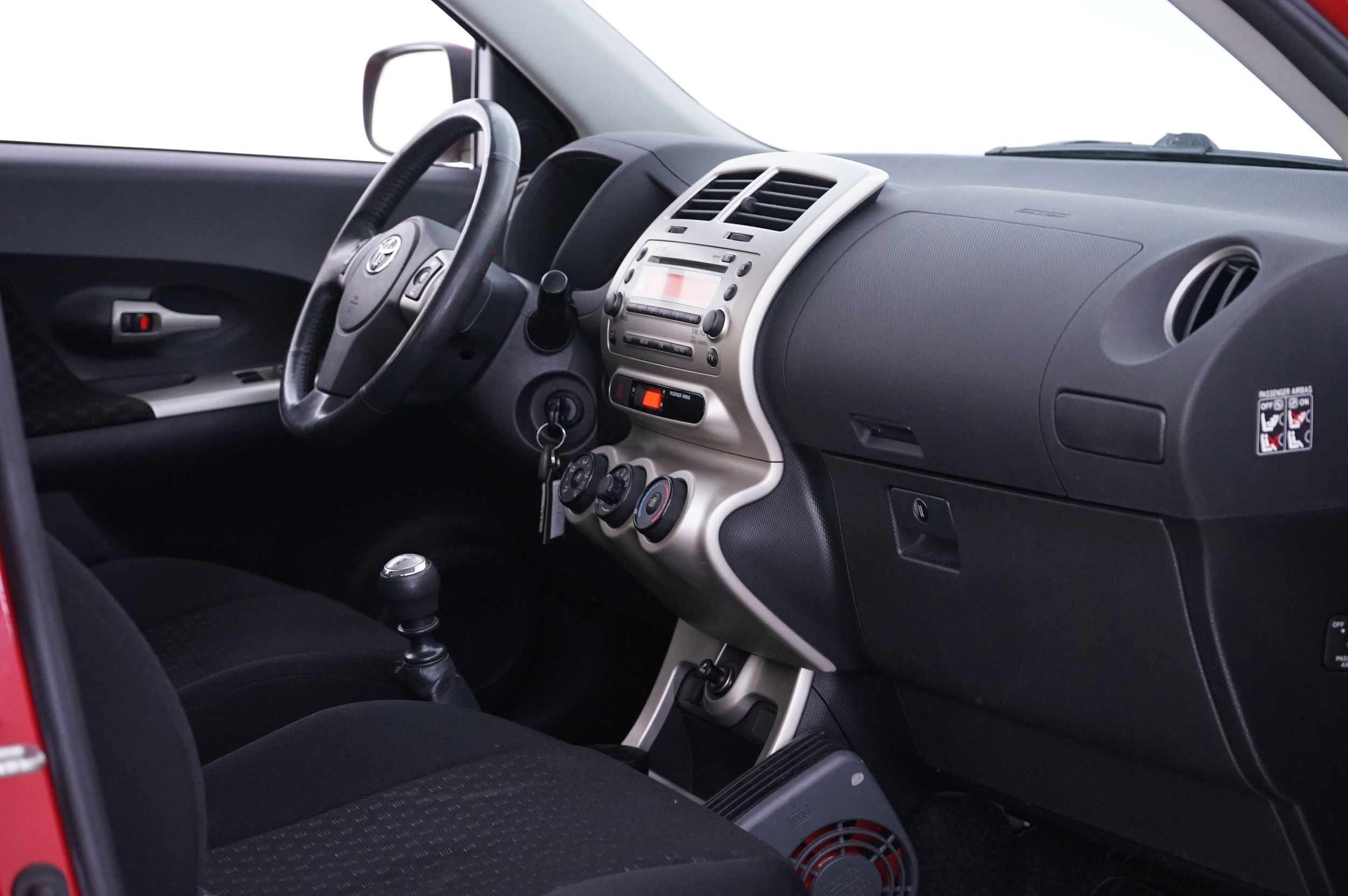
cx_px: 674
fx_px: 2319
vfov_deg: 21.9
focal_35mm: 62
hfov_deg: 32.4
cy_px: 448
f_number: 6.3
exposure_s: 1/10
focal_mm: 62
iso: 3200
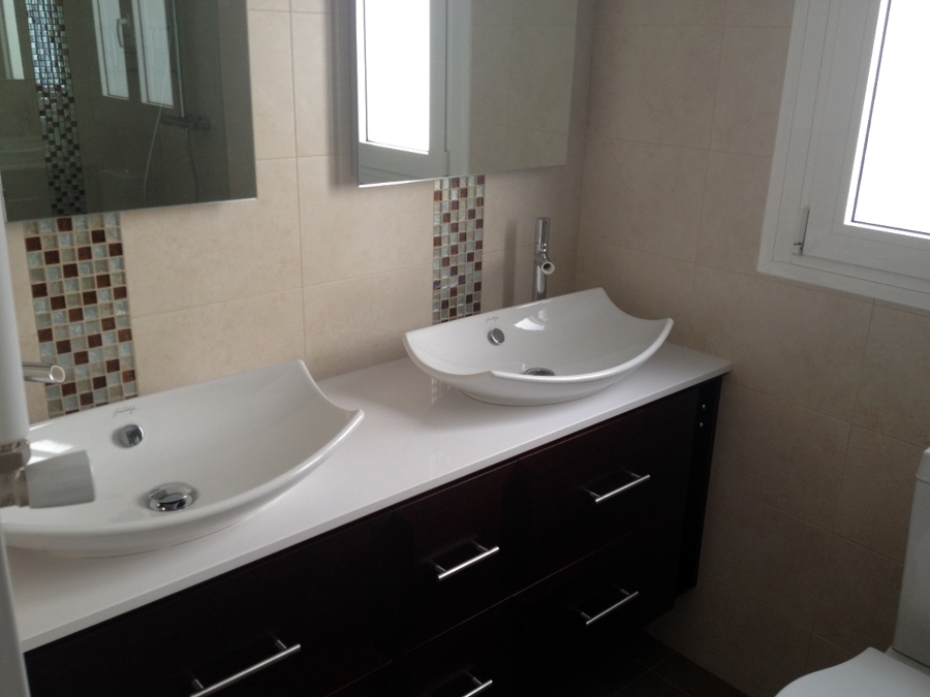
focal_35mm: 35
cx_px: 465
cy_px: 348
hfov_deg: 52.6
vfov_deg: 40.7
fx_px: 940
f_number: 2.4
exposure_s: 1/60
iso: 64
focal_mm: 4.28
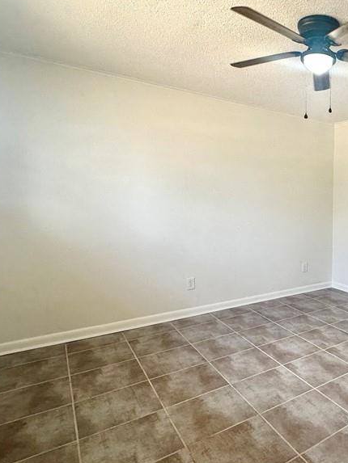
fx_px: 335
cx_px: 338
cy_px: 207
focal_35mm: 25
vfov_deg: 69.2
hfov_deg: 46.9
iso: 100
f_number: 2.2
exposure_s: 1/99
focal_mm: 2.22
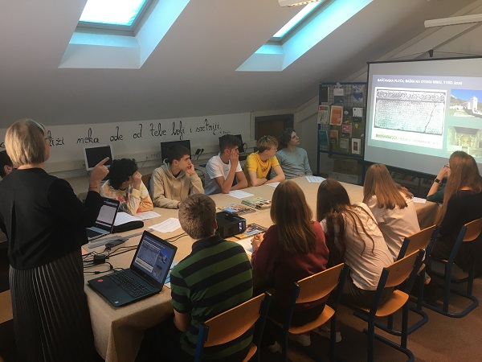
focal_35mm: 29
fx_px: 404
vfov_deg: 48.2
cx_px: 241
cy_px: 181
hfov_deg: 61.7
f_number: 2.2
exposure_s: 1/33
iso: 100
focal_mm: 4.15
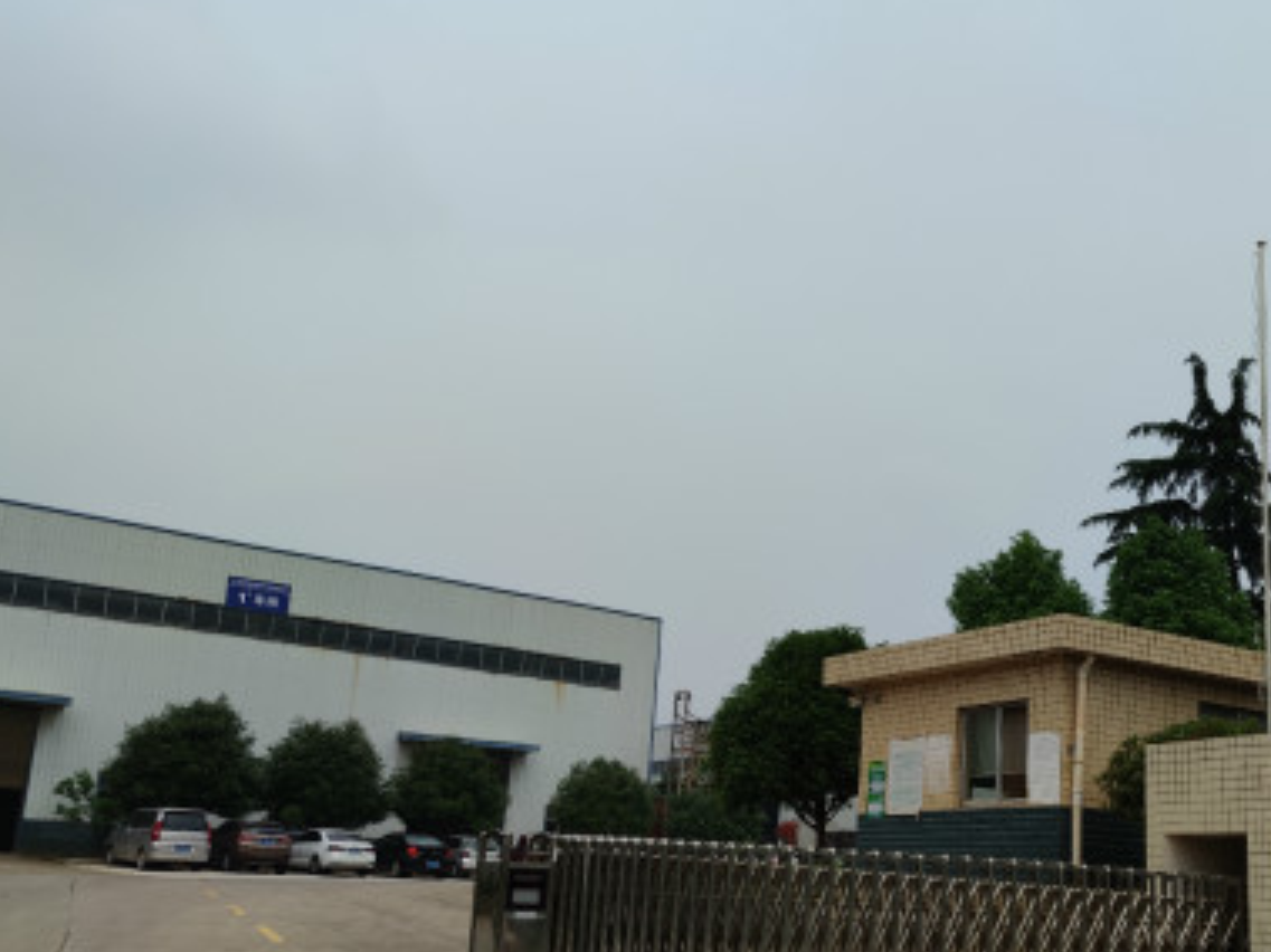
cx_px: 909
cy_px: 583
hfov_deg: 47.6
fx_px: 1395
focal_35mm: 38
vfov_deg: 37.5
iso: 50
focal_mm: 6.72
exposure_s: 1/2816
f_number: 1.69
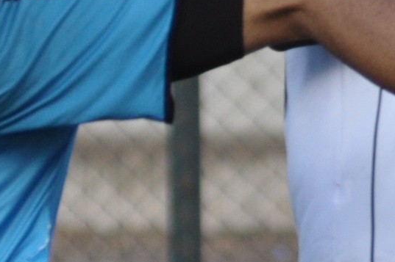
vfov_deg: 0.5
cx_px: 866
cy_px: 50
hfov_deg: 0.8
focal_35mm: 2634
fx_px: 28874
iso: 400
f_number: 5
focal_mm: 220
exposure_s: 1/1250
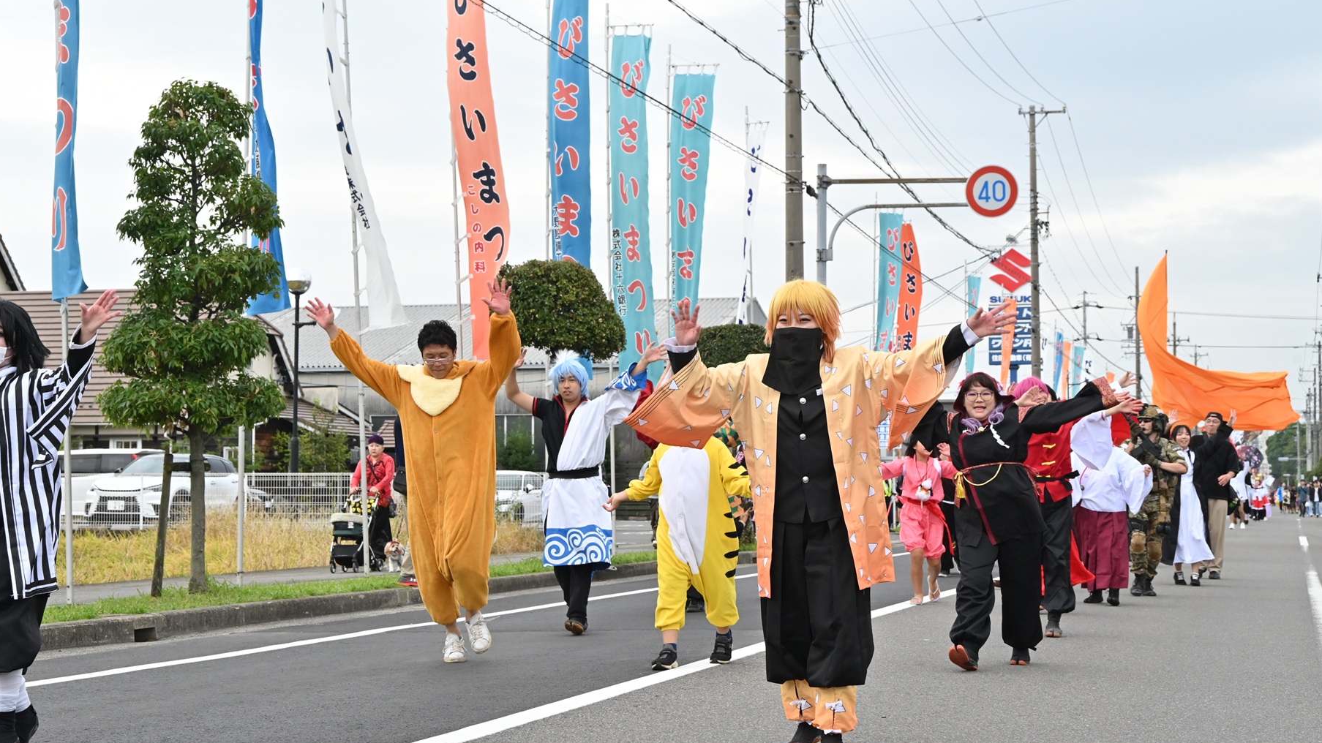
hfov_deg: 34.4
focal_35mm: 61
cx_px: 660
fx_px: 2138
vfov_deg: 19.7
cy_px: 388
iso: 1600
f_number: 9
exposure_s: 1/640
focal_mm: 58
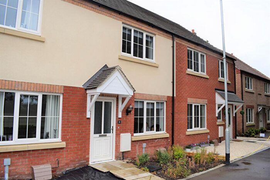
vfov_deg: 47.9
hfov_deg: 67.4
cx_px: 135
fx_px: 203
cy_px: 90
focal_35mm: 27
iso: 100
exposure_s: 1/200
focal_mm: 18
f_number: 7.1
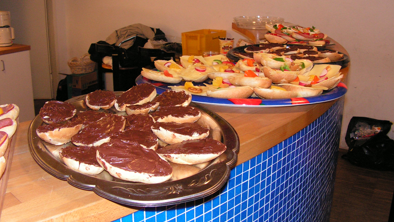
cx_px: 200
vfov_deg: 29.7
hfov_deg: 50.5
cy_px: 101
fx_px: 418
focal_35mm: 40
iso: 200
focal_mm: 6
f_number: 3.2
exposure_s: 1/40
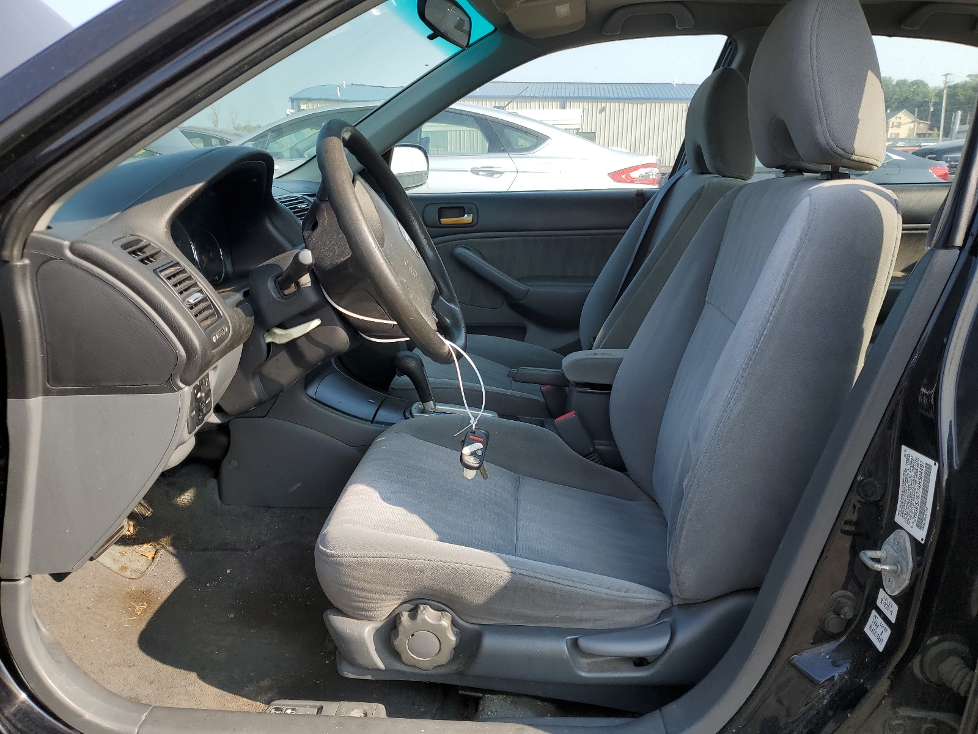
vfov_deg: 53.1
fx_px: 735
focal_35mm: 26
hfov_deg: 67.3
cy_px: 367
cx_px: 489
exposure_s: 1/1000
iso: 50
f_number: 1.5
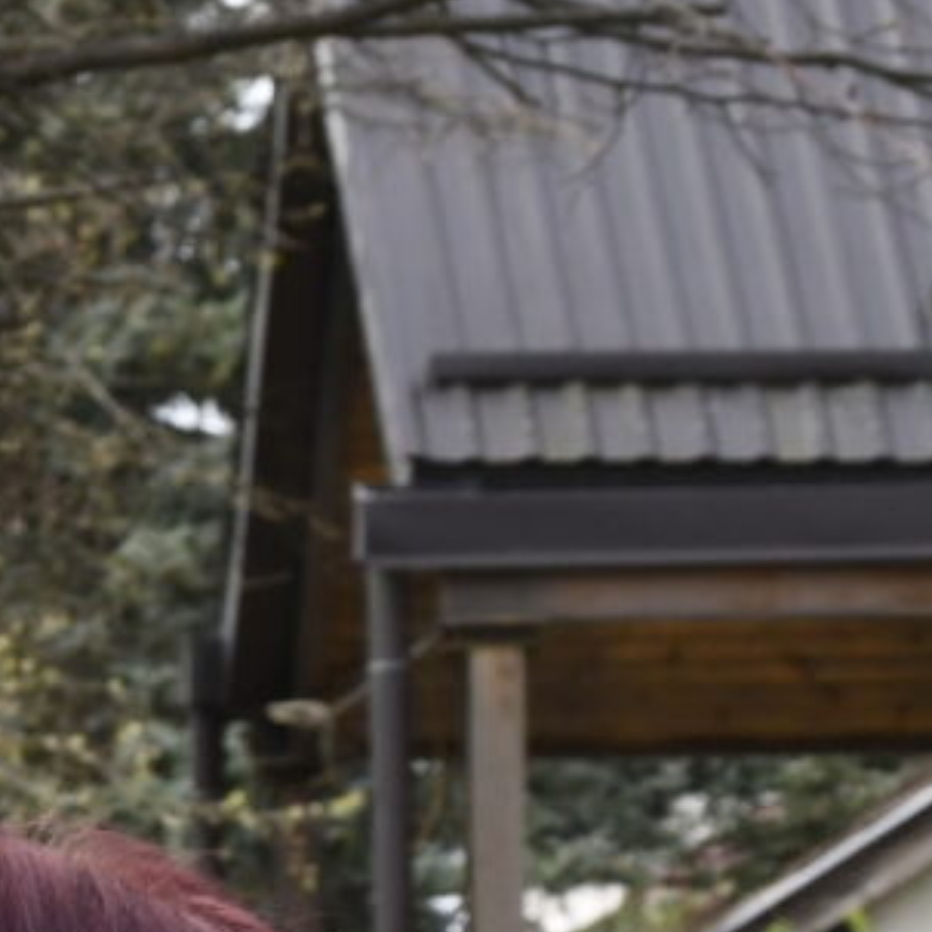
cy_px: 1052
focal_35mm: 336
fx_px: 10235
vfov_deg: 5.2
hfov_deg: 5.1
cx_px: -1252
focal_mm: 52
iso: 800
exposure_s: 1/500
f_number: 11
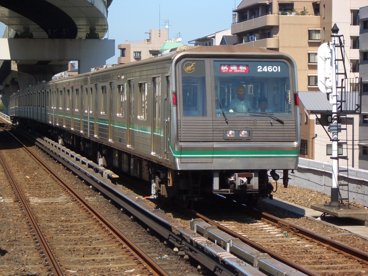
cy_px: 138
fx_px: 1116
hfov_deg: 18.7
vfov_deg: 14.1
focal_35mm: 105
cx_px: 184
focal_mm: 17.4
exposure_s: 1/250
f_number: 4.8
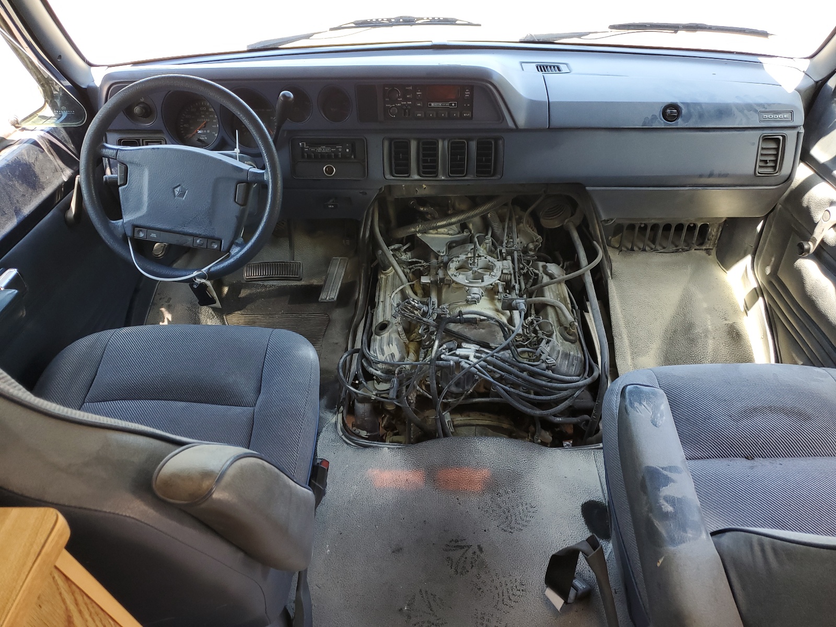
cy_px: 314
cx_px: 418
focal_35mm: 26
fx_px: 628
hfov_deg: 67.3
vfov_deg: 53.1
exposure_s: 1/120
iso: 59
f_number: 1.5
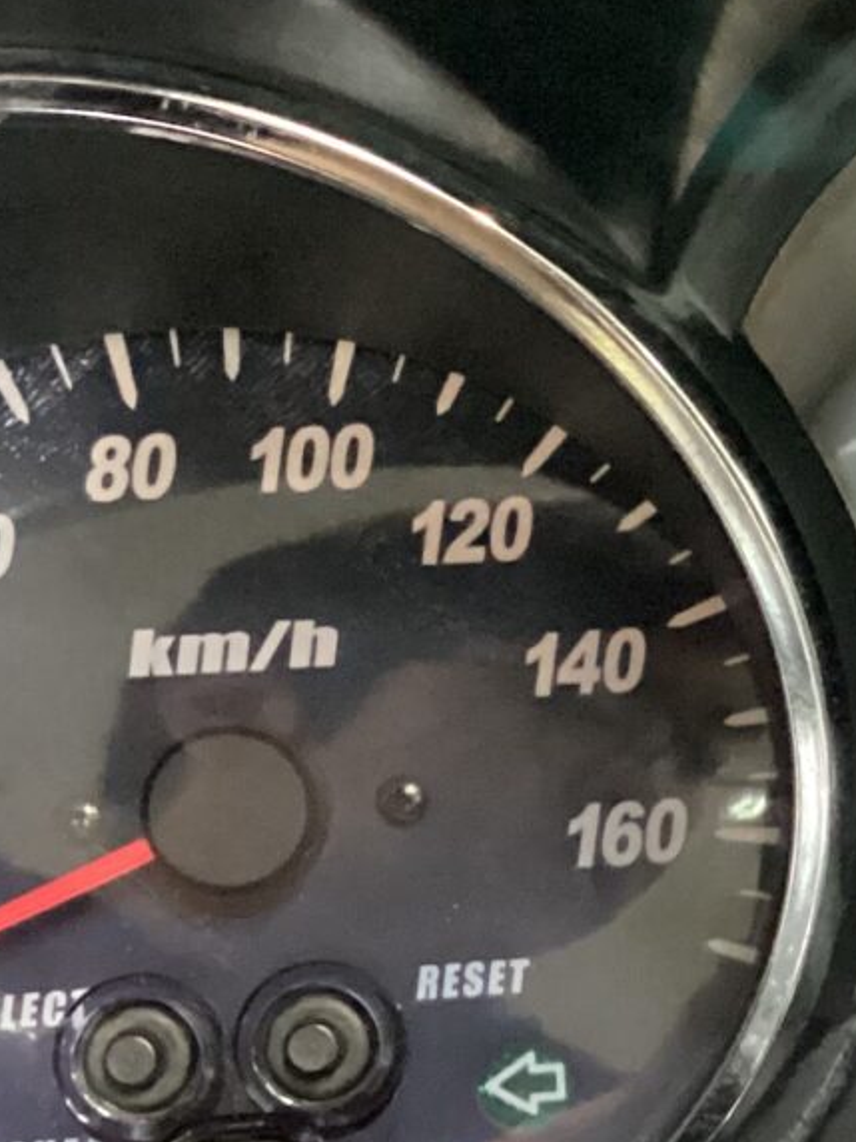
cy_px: 743
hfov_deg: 13.6
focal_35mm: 104
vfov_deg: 18.9
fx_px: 3429
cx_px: 1171
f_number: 2.4
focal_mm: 3.3
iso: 800
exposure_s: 1/30
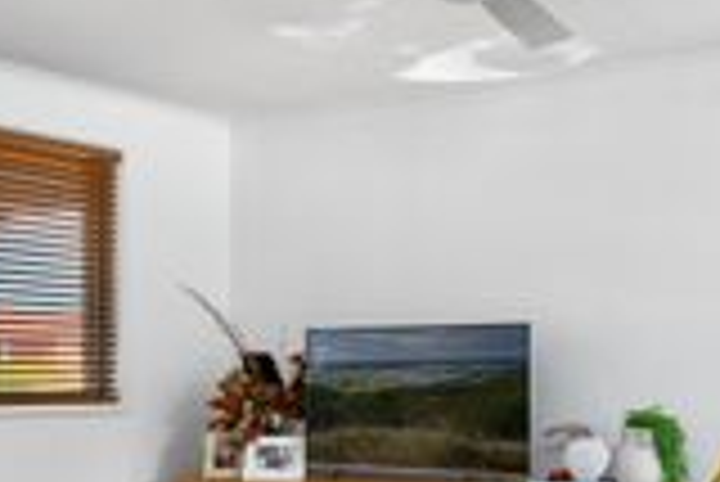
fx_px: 941
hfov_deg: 39.1
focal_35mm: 47
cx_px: 639
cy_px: 381
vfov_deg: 28.1
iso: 400
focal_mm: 16
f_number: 11
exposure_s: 1/5
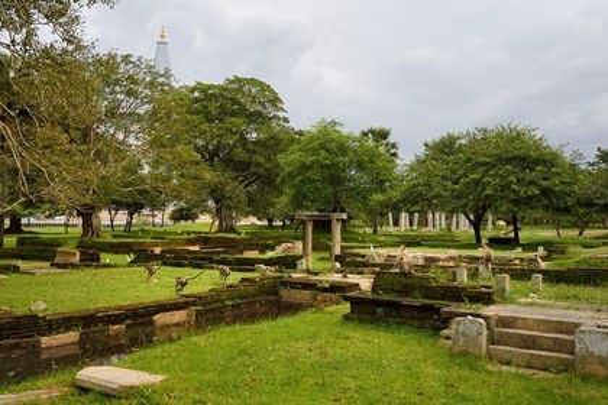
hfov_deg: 58.7
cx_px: 304
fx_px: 540
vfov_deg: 41.1
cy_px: 202
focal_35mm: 32
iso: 800
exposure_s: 1/320
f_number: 13
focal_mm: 32
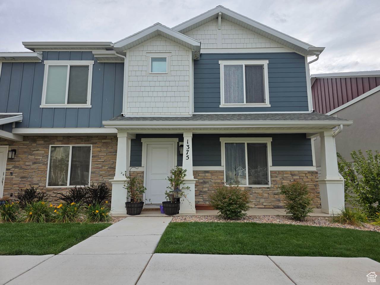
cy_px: 142
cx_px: 190
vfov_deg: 58.9
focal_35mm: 23
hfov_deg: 73.9
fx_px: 252
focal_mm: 6.3
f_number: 1.7
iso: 80
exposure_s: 1/3238
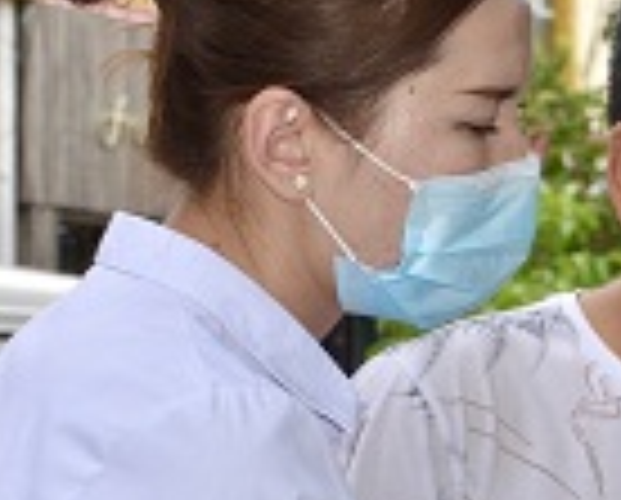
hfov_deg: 10.2
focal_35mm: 183
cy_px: 304
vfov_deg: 8.5
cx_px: 914
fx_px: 3371
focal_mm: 30
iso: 100
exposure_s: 1/250
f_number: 6.3
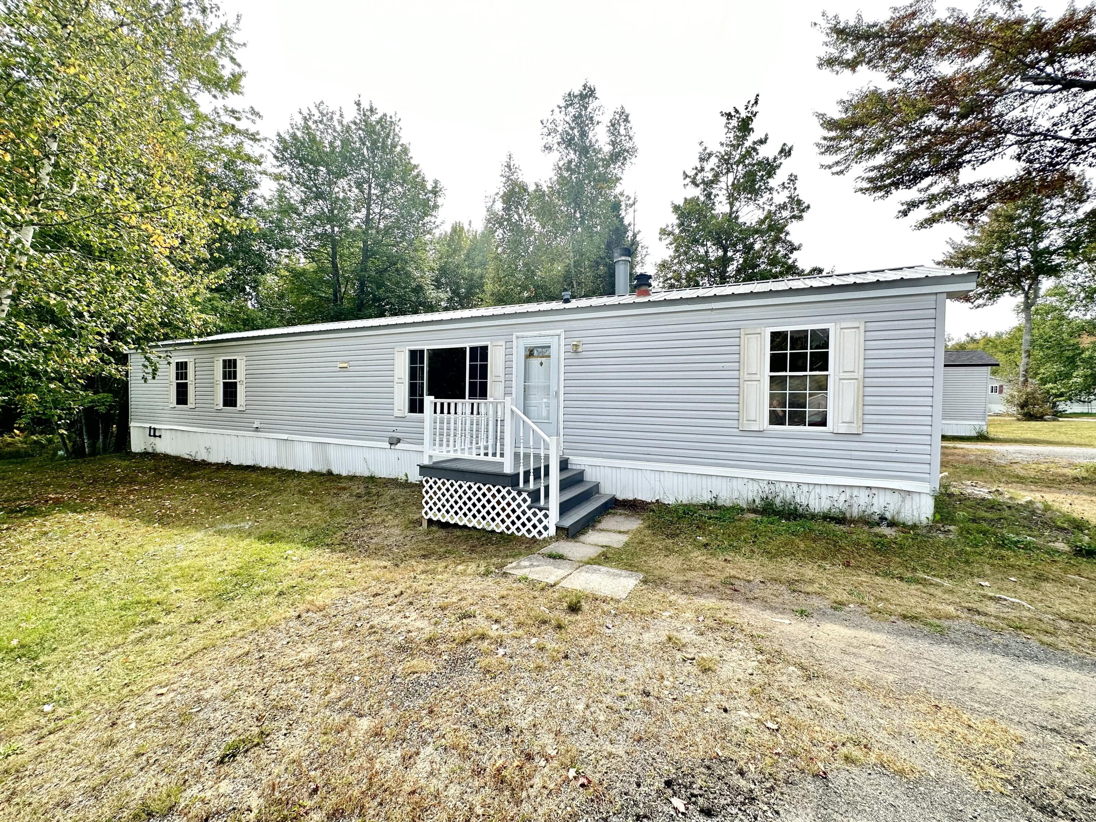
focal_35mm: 14
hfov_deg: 102.1
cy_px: 411
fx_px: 443
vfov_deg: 85.7
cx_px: 548
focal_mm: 2.22
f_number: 2.2
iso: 40
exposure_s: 1/399
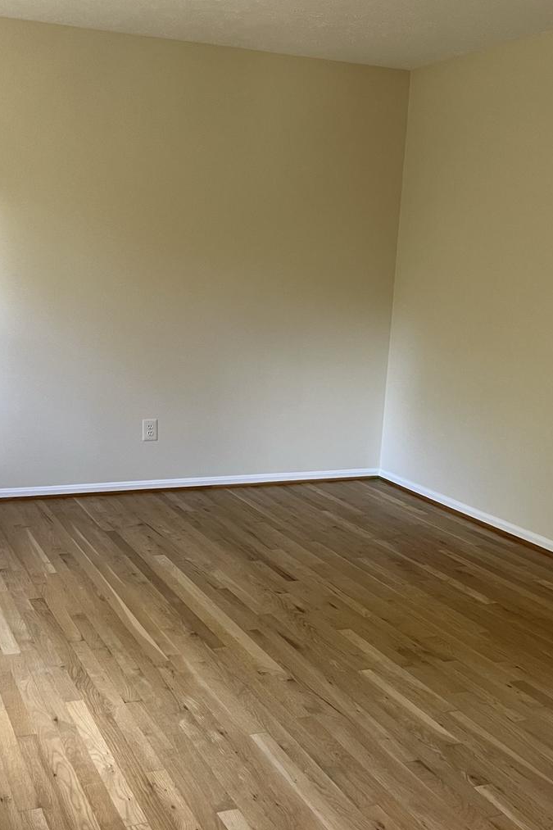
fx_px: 945
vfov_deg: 47.3
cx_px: 244
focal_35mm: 41
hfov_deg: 32.6
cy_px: 466
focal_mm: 5.7
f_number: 1.5
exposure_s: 1/60
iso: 125
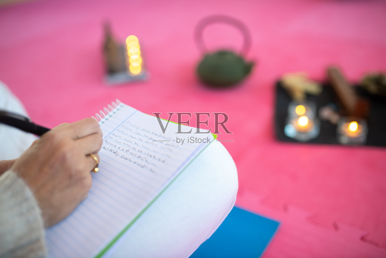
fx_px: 375
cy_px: 129
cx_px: 193
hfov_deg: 54.4
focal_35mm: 35
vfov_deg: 37.9
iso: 500
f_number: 2
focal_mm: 35
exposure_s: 1/320
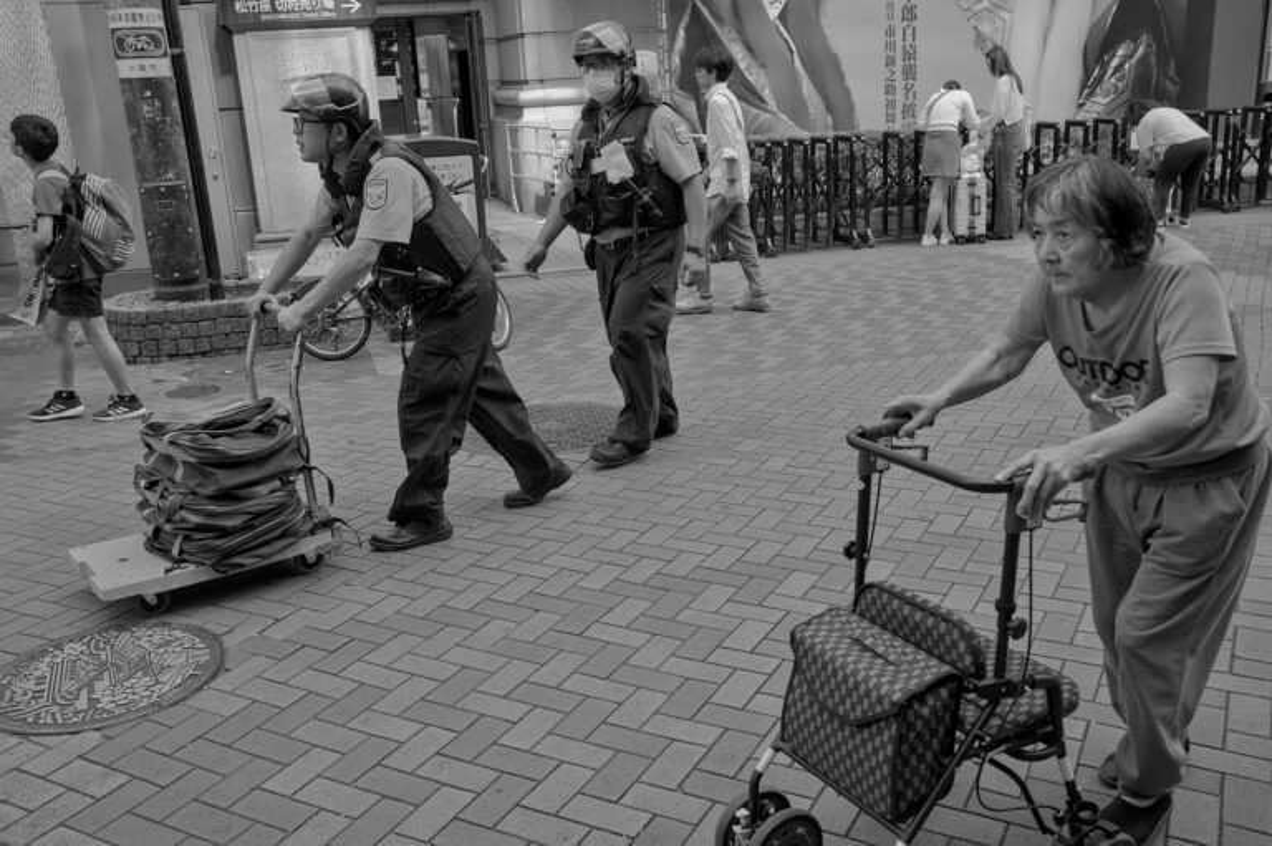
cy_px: 423
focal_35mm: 35
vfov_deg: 37.8
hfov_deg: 54.5
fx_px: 1236
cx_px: 636
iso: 640
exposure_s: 1/400
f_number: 4
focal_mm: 23
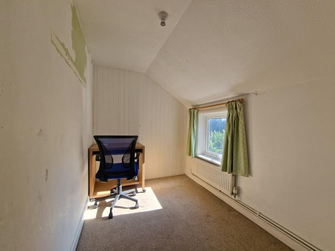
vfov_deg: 89.9
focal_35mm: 13
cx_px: 168
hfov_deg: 106.2
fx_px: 126
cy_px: 126
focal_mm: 2.2
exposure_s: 1/100
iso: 50
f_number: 2.2
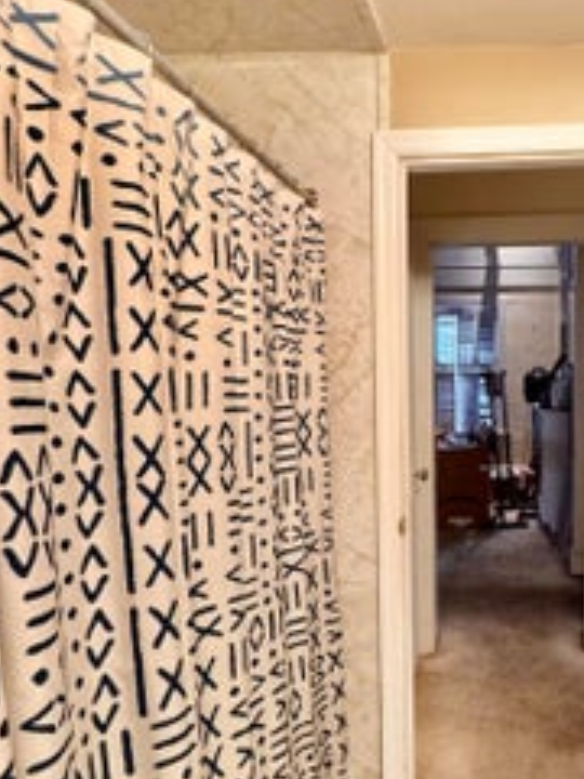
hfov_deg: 46.3
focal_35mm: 28
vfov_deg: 63.4
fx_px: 630
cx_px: 493
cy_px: 419
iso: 200
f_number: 2.2
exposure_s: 1/60
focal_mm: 2.22
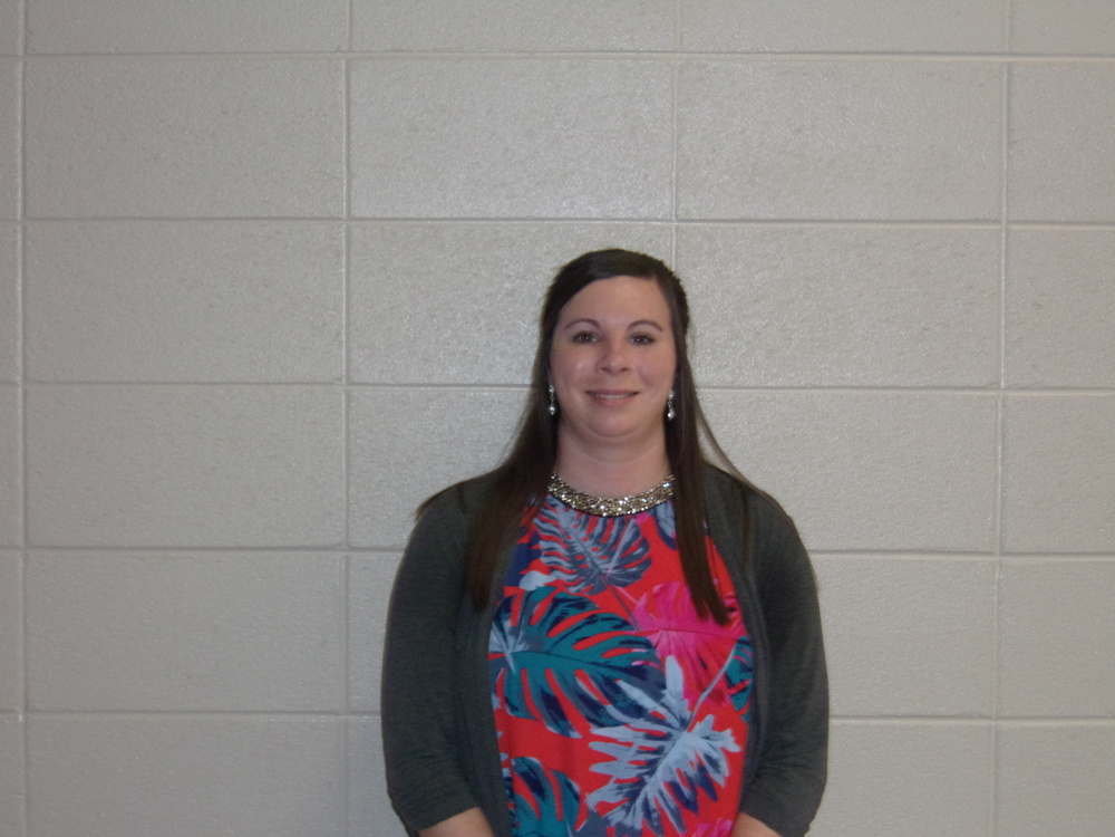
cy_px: 418
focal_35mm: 70
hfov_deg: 27.8
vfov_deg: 21.0
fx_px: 2255
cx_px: 558
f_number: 4.9
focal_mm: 12.5
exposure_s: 1/34
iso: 320
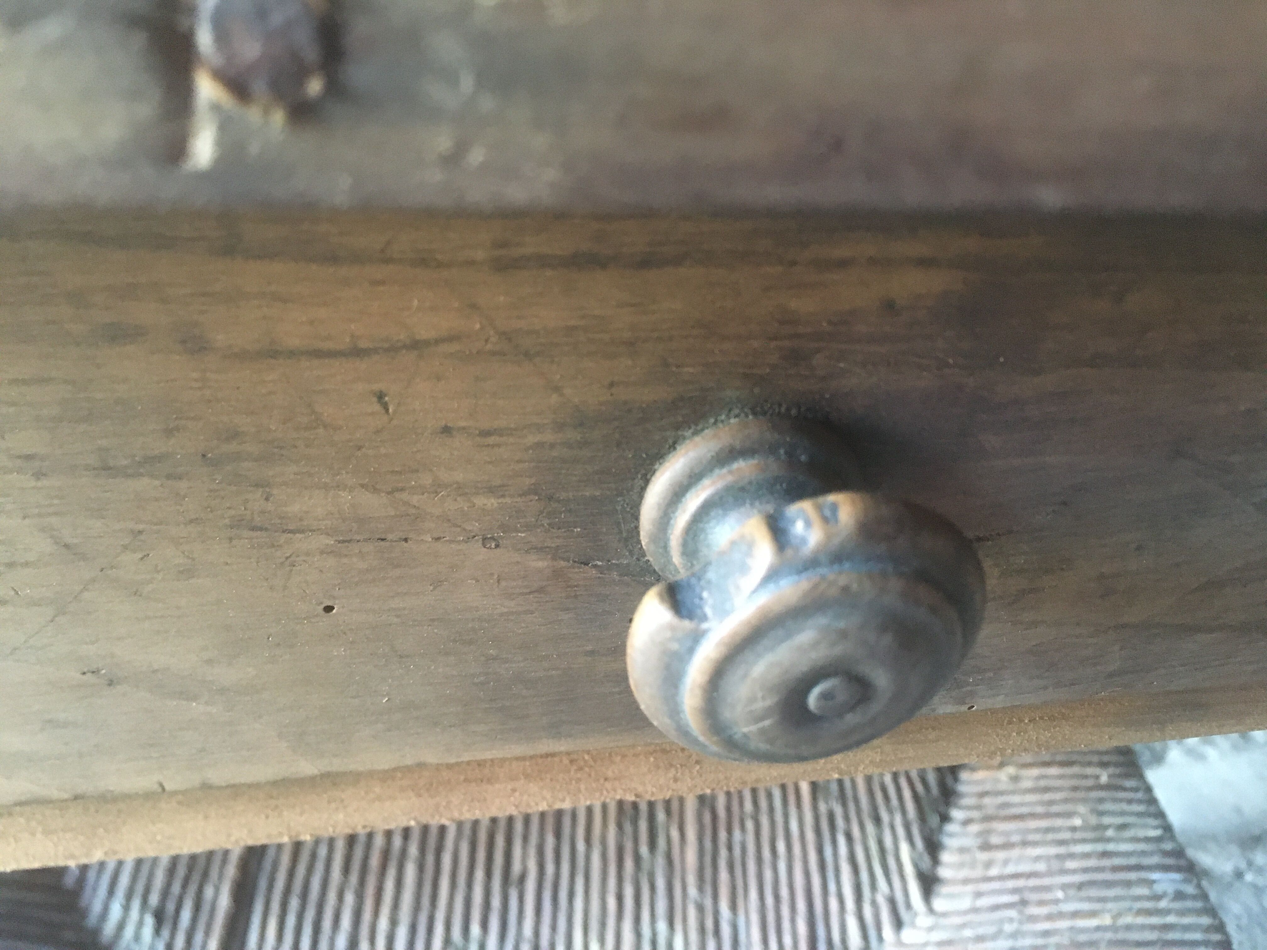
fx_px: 1061
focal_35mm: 29
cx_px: 634
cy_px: 475
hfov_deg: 61.7
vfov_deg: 48.2
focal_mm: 4.15
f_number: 2.2
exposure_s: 1/17
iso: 320
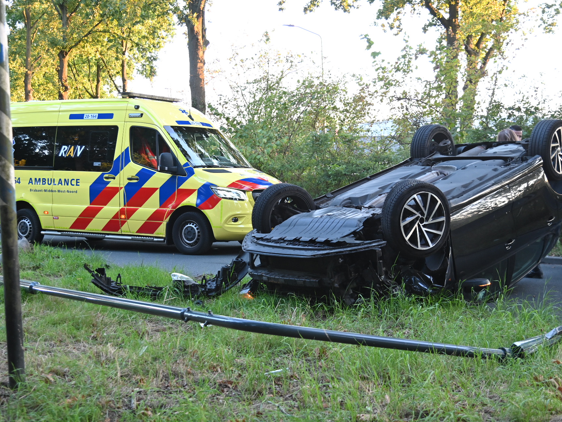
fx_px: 812
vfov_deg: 29.1
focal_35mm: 50
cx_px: 289
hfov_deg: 38.2
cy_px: 212
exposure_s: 1/100
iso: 1000
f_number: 4
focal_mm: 46
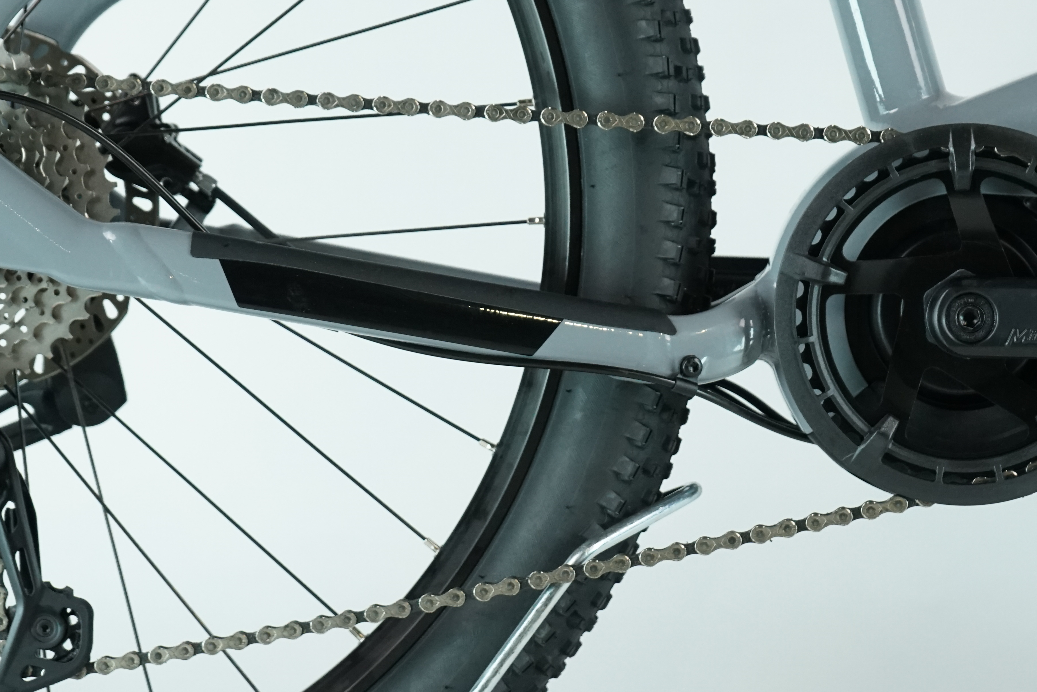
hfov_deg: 18.7
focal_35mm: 109
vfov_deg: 12.6
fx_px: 3140
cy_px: 288
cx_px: 605
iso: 2000
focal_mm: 66
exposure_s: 1/200
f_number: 5.6
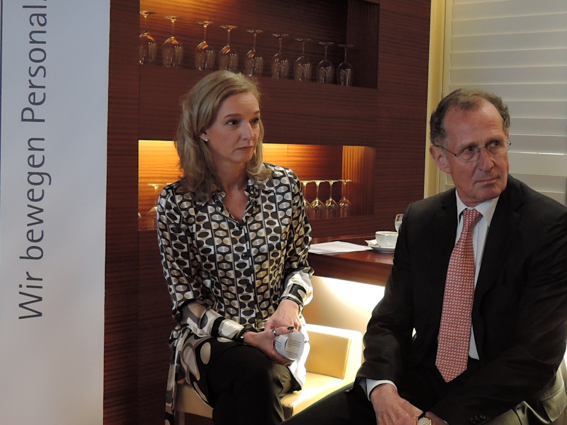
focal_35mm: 52
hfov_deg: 36.5
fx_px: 852
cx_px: 369
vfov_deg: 28.0
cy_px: 225
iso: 360
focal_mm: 5.1
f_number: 2.2
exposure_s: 1/30
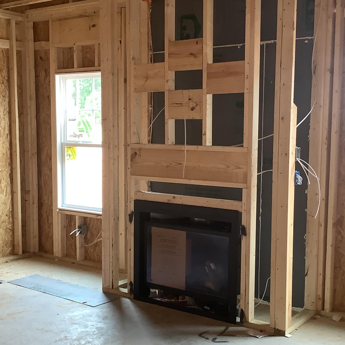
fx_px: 564
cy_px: 188
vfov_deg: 34.0
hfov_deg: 34.0
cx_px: 161
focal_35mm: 50
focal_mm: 3.3
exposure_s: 1/60
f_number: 2.4
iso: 160
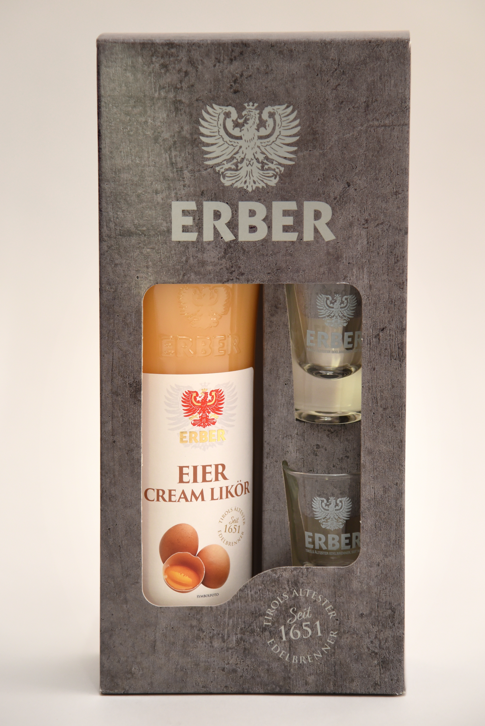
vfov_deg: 18.6
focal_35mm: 110
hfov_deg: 12.5
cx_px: 242
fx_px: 2221
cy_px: 363
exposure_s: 1/125
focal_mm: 110
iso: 1000
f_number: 4
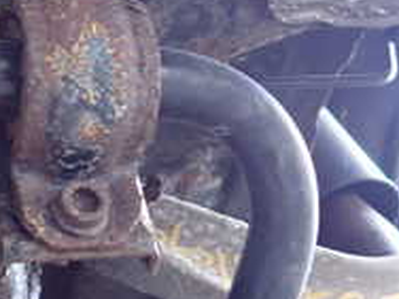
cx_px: 70
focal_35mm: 80
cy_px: 193
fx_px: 922
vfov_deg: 18.4
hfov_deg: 24.0
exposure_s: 1/50
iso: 200
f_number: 2
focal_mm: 4.5
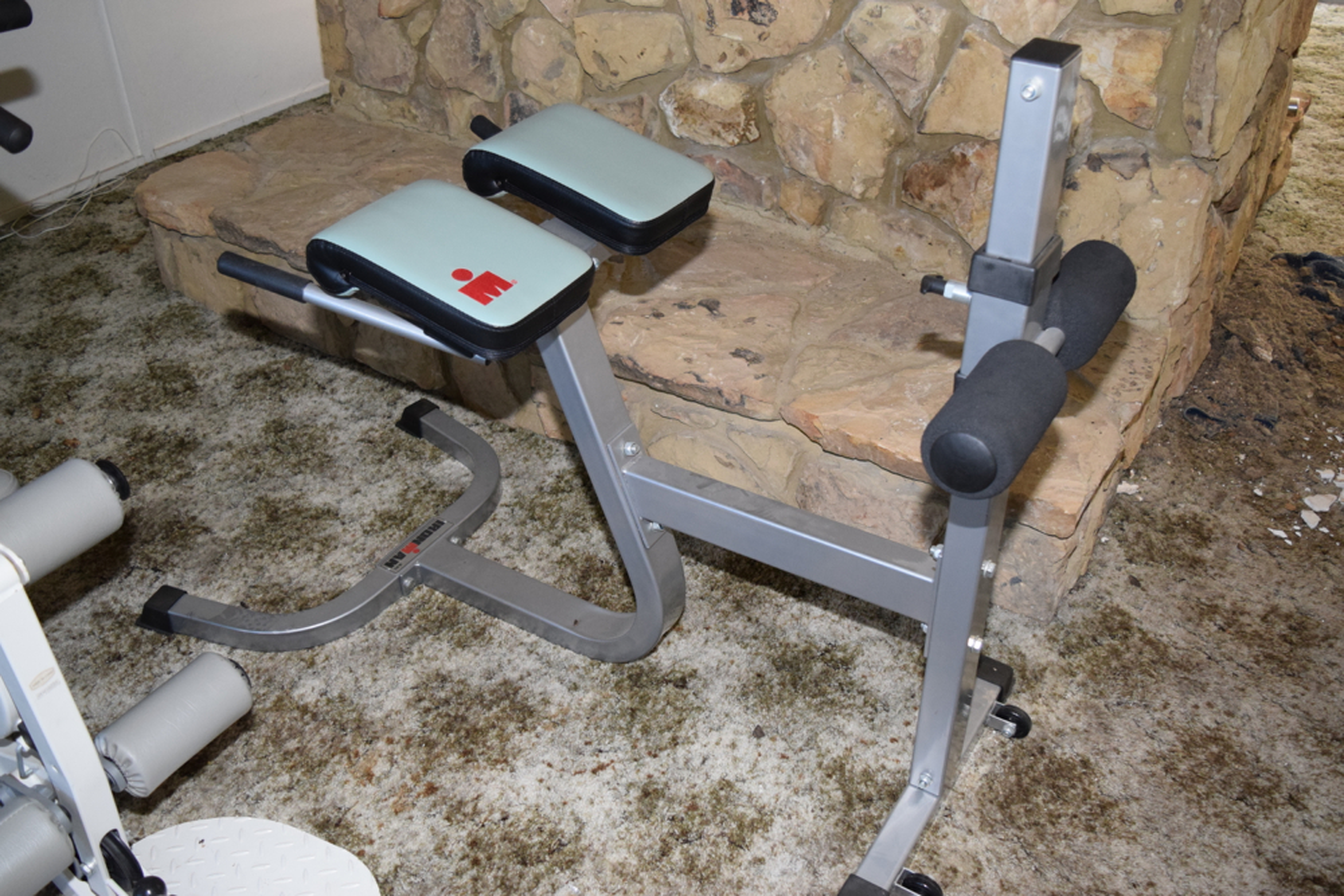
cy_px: 448
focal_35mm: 33
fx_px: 1232
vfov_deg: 40.0
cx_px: 672
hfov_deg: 57.2
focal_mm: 22
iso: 1800
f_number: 3.8
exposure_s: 1/60
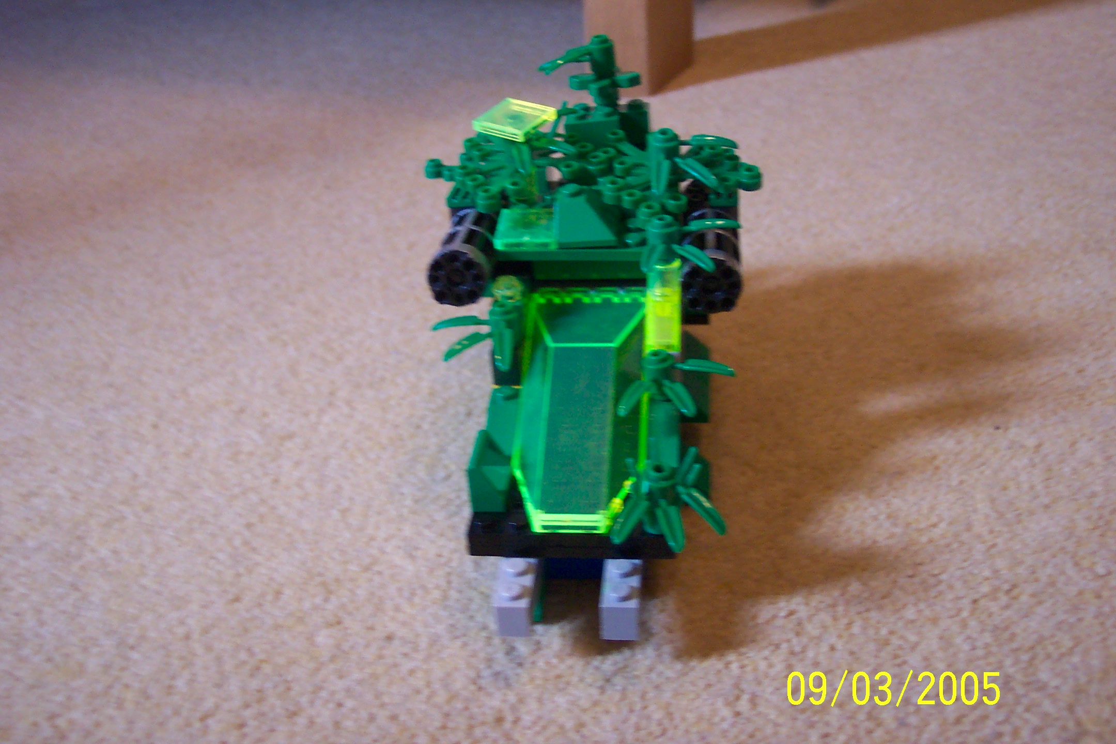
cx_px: 558
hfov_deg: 50.7
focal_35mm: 38
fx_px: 1178
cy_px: 372
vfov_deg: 35.1
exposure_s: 1/20
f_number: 2.8
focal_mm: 8
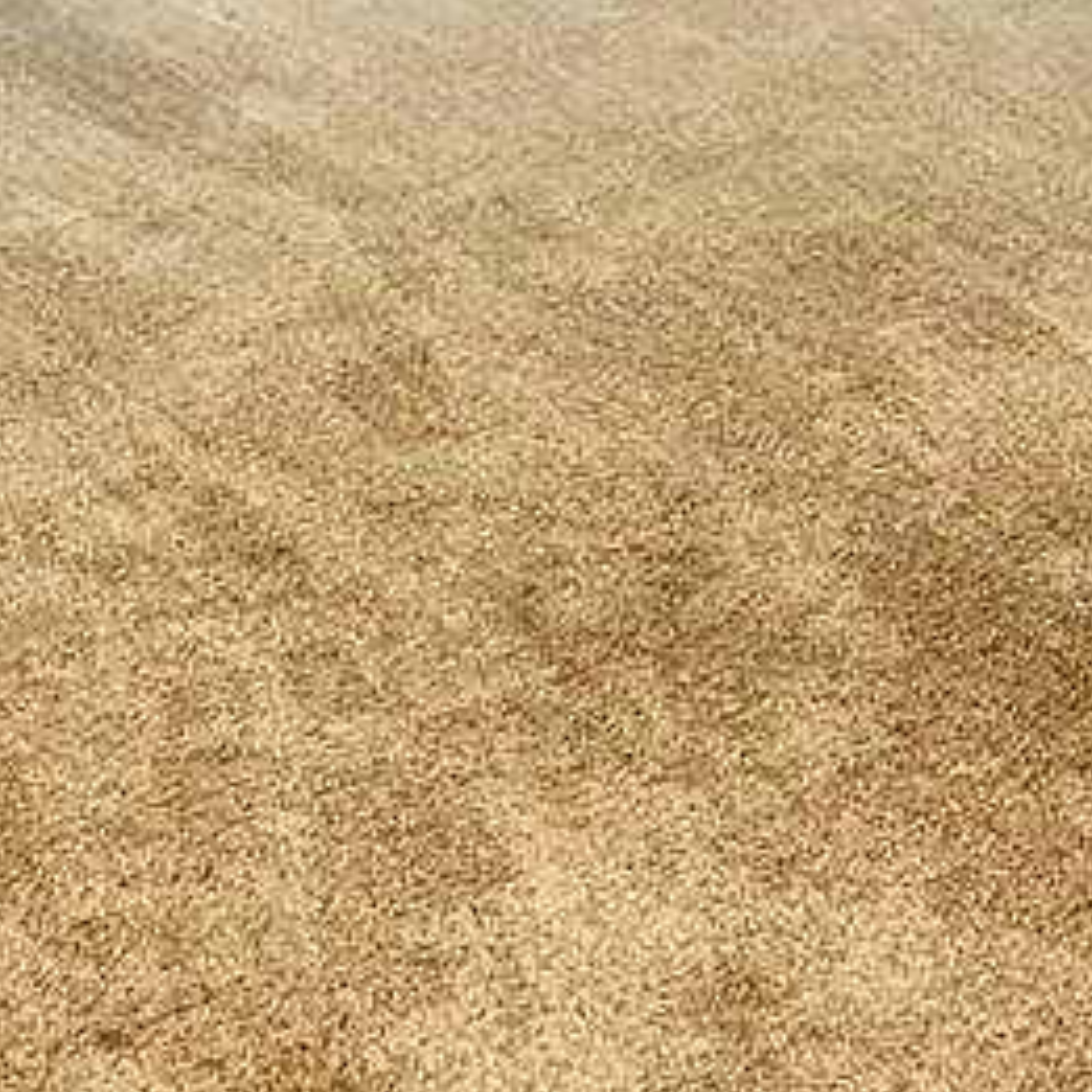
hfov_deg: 22.7
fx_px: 2712
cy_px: -477
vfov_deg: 20.1
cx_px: 665
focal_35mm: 76
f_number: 2.2
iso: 125
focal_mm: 2.22
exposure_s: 1/120
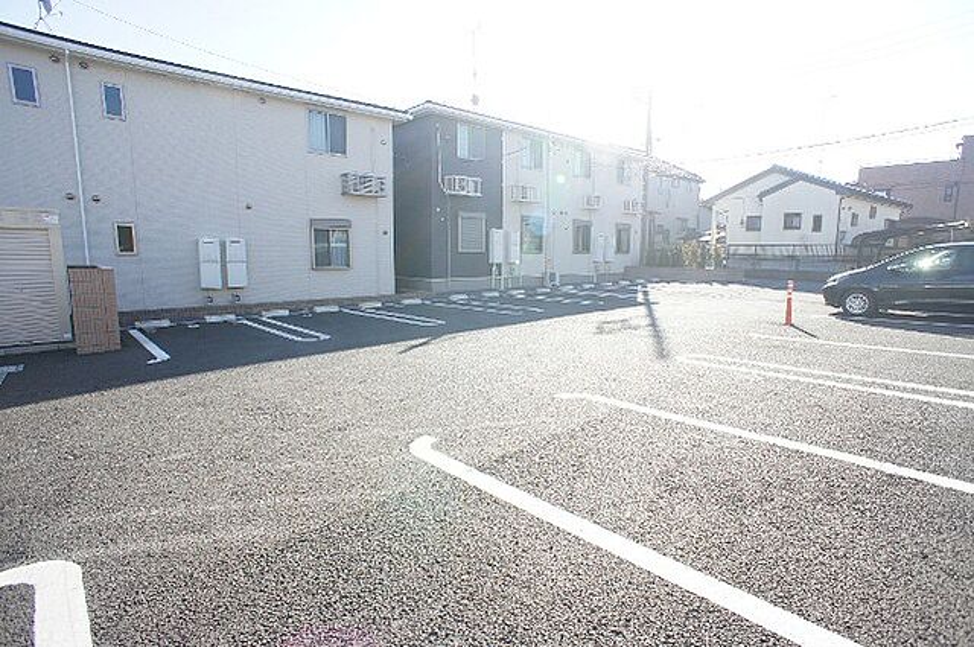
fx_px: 649
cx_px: 487
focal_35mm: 24
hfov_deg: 73.8
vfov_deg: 53.0
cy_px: 324
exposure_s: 1/160
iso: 200
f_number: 6.3
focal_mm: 16
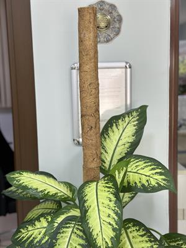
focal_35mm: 48
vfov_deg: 39.7
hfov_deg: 30.3
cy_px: 124
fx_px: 344
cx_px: 93
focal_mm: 6.86
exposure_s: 1/100
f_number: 1.78
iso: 80
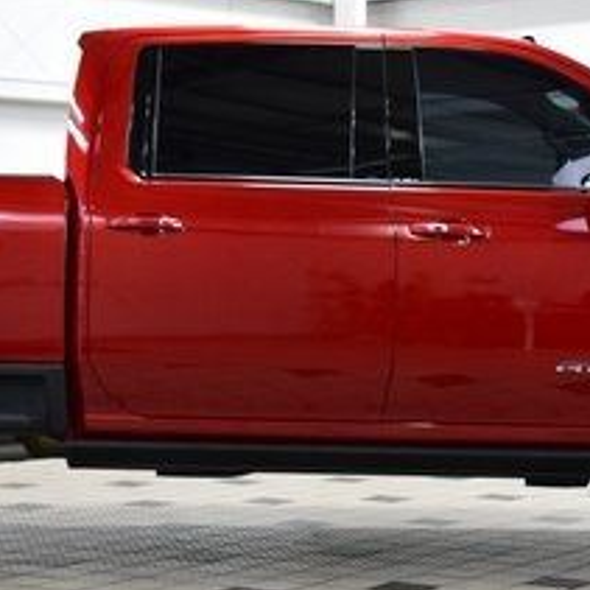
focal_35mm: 104
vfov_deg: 16.7
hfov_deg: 16.7
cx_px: 288
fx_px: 2011
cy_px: 317
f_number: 5
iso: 1600
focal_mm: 27
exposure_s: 1/60
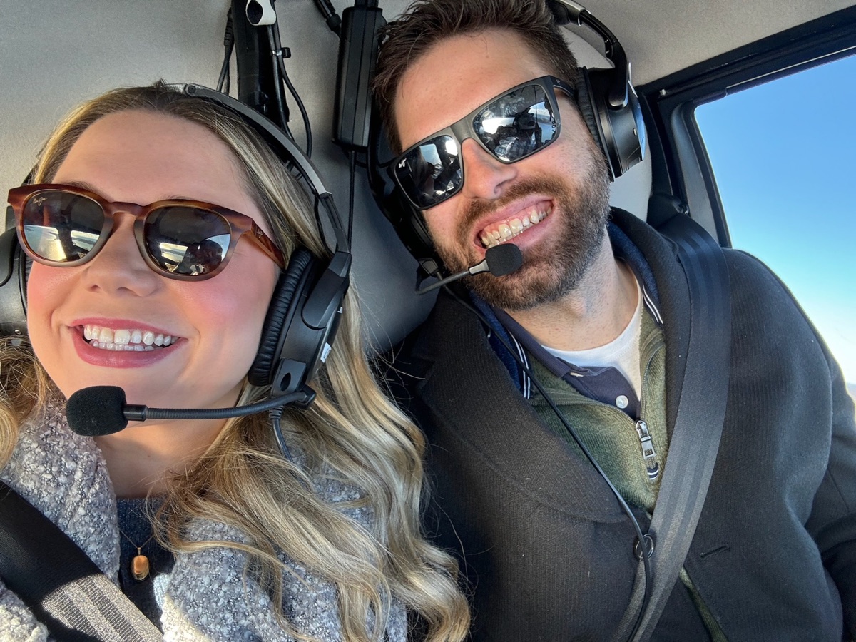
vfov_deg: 58.9
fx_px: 569
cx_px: 428
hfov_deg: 73.9
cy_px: 321
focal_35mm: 23
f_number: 1.9
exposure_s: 1/109
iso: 32
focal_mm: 2.69
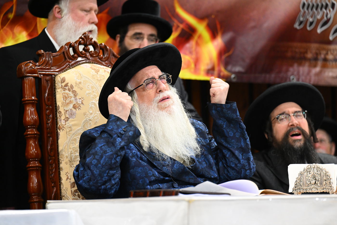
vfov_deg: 7.2
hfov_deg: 10.8
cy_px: 112
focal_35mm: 190
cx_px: 168
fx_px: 1778
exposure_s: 1/160
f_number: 3.5
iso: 3200
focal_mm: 190
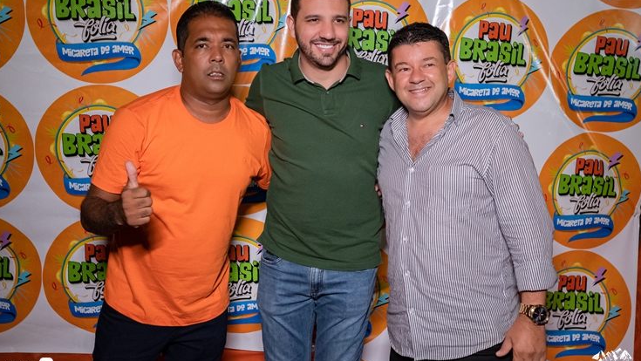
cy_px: 163
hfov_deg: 52.8
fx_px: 646
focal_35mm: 38
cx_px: 320
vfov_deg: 31.2
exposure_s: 1/320
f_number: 2.8
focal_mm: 24
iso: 2500
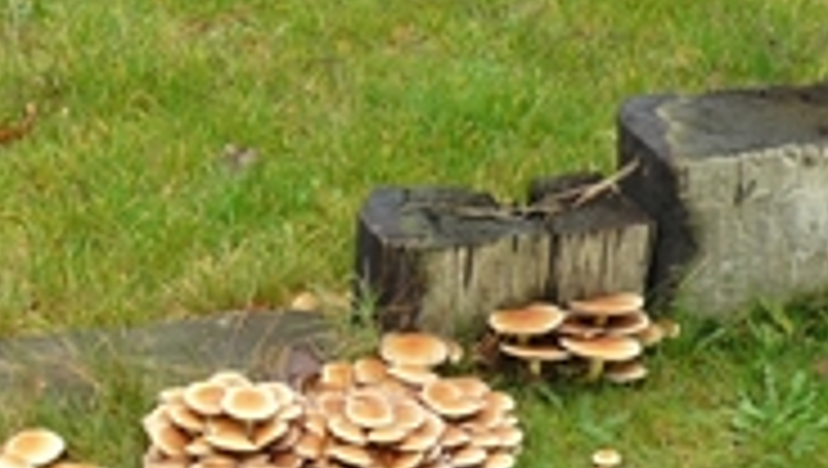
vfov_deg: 10.4
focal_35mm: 117
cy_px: 405
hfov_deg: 18.0
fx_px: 2572
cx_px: 63
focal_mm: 5.5
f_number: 2.8
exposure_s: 1/60
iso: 100
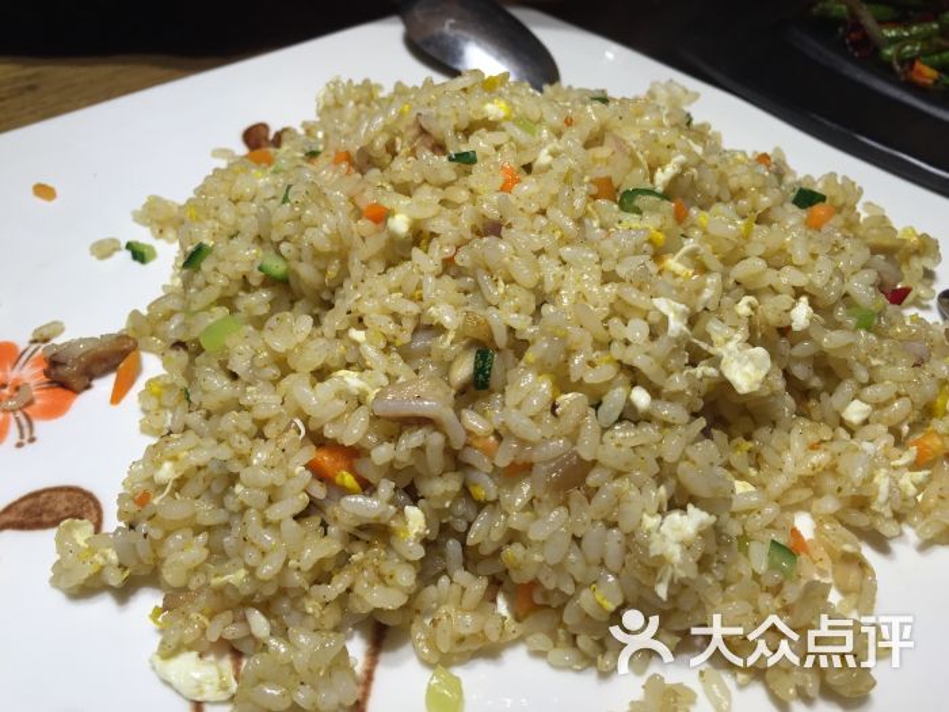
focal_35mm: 29
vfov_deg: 48.2
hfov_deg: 61.7
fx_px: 795
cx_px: 474
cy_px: 356
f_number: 2.2
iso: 40
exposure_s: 1/100
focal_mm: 4.15
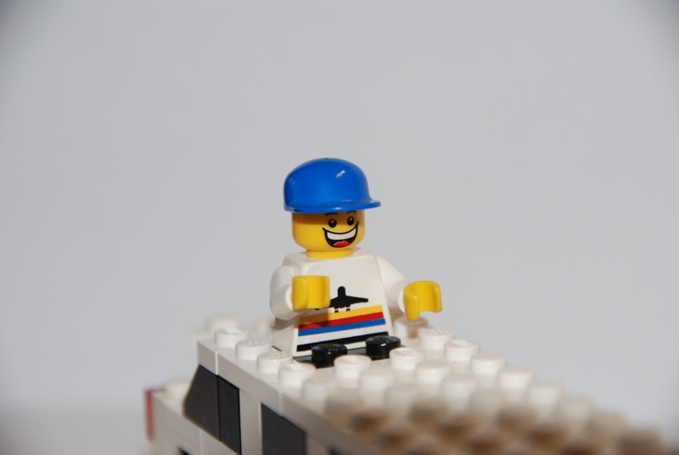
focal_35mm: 202
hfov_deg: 10.1
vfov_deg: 6.8
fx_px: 3825
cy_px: 228
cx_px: 340
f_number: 6
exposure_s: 1/60
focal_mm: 135
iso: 400
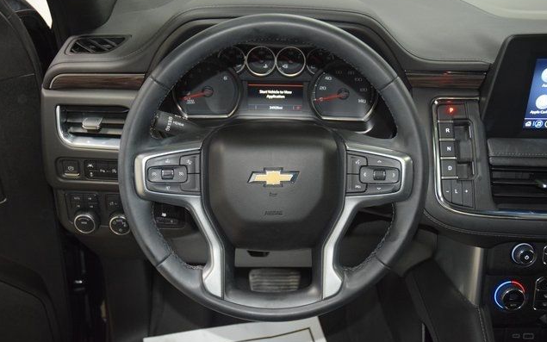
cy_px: 171
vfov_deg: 33.2
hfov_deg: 50.9
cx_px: 274
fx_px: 574
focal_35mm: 39
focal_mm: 25
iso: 2500
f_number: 3.8
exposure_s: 1/60
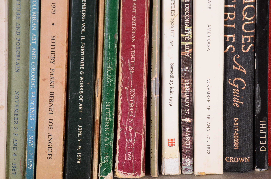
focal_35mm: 158
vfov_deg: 8.7
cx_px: 136
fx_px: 1183
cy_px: 90
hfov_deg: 13.1
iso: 125
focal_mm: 105
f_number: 11
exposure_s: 1/100
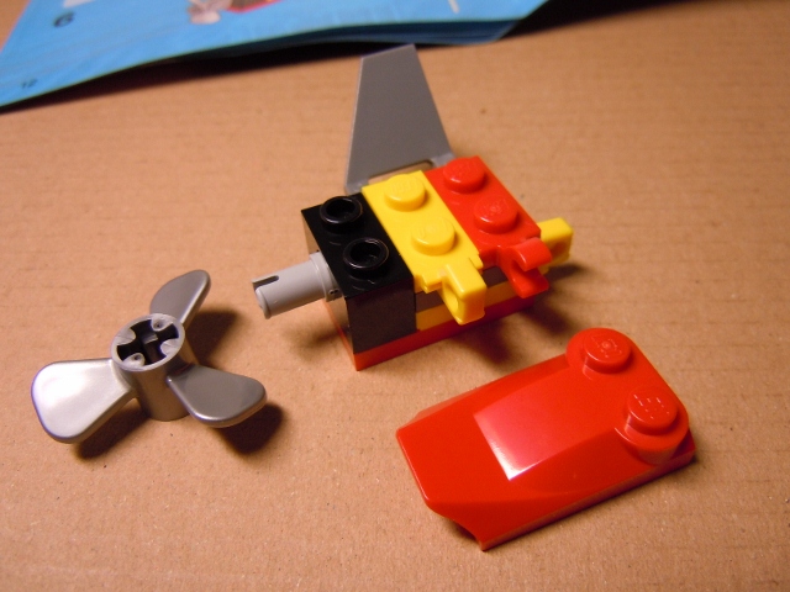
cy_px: 296
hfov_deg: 60.0
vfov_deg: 46.8
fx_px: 685
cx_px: 395
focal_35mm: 30
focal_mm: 5.4
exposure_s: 1/60
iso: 250
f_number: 3.5
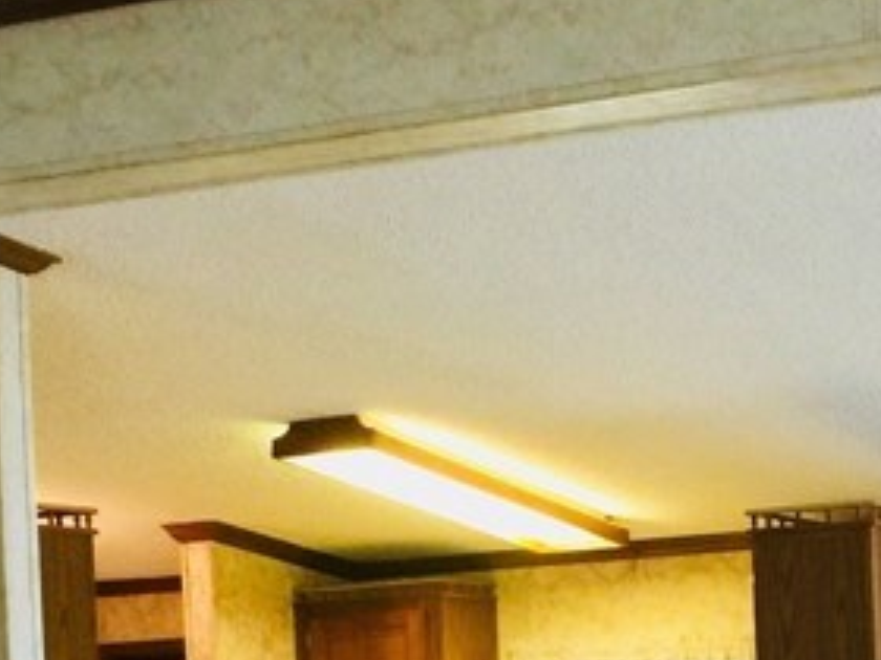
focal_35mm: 106
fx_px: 2698
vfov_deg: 13.5
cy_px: 811
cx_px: 906
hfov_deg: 18.0
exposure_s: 1/15
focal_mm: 4.15
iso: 50
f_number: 2.2
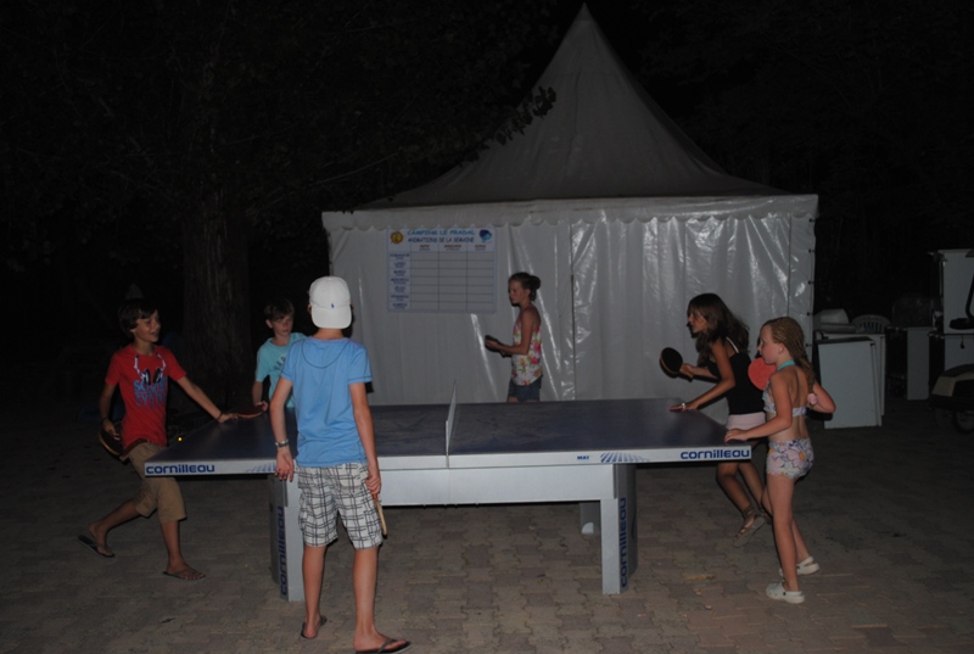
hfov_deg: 57.1
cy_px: 327
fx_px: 895
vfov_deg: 40.1
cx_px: 487
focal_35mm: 33
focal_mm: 22
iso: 200
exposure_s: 1/60
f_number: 4
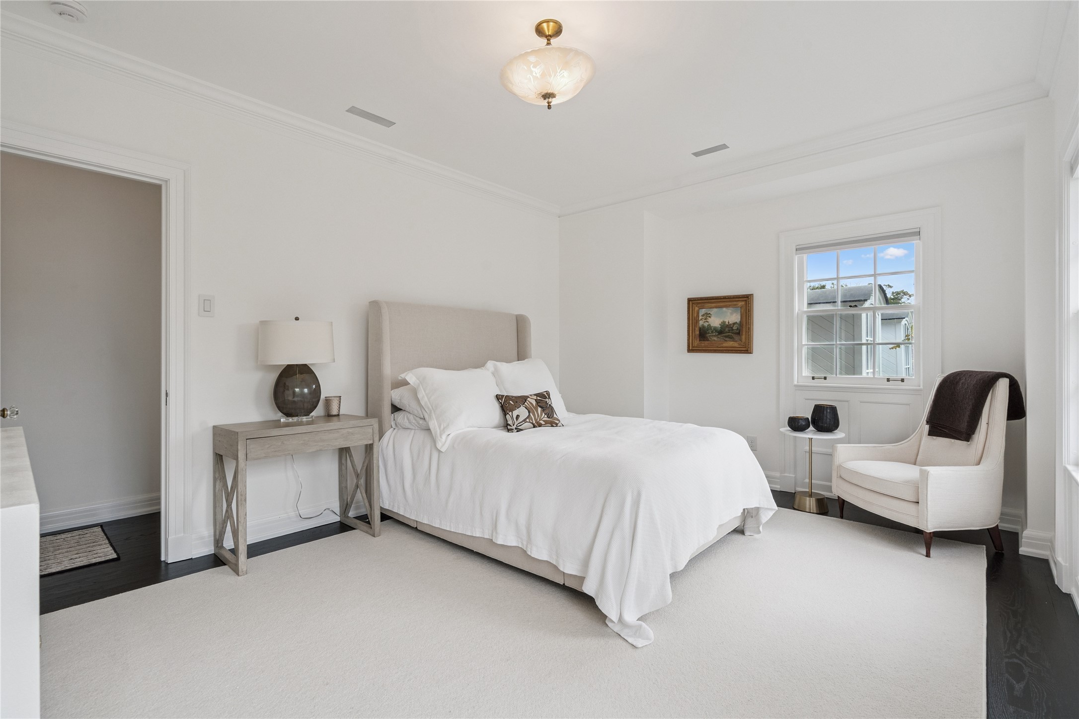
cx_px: 540
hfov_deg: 96.7
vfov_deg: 73.7
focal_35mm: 16
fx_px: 480
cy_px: 360
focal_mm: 16
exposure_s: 1/100
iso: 400
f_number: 9
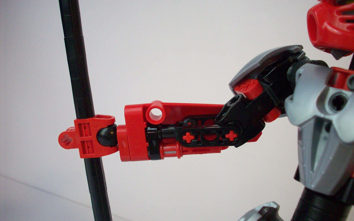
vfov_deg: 32.0
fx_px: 386
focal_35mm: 40
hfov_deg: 49.3
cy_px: 111
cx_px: 180
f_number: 2.8
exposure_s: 1/12
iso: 160
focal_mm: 6.2
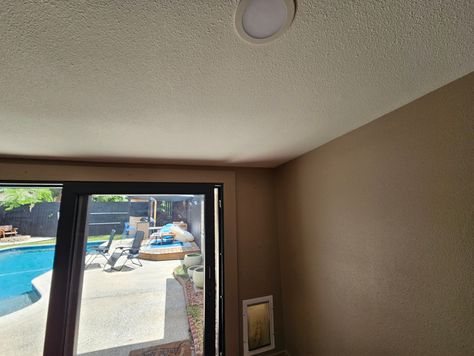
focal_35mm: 13
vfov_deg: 89.9
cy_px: 178
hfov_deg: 106.2
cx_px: 237
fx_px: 178
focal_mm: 2.2
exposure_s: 1/439
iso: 50
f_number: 2.2
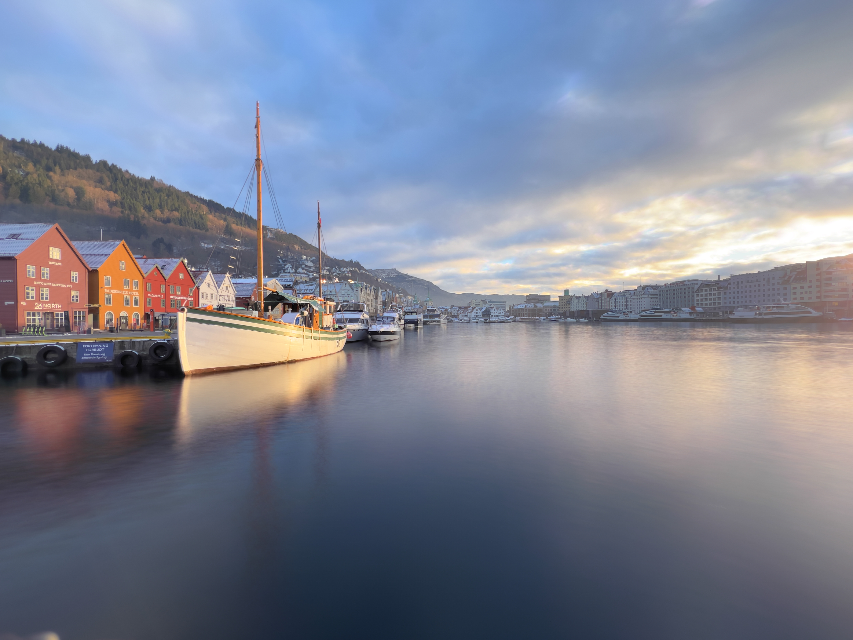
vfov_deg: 89.9
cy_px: 320
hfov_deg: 106.2
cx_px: 426
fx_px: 320
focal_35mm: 13
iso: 24
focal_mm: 1.57
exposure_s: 9.12
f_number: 1.8
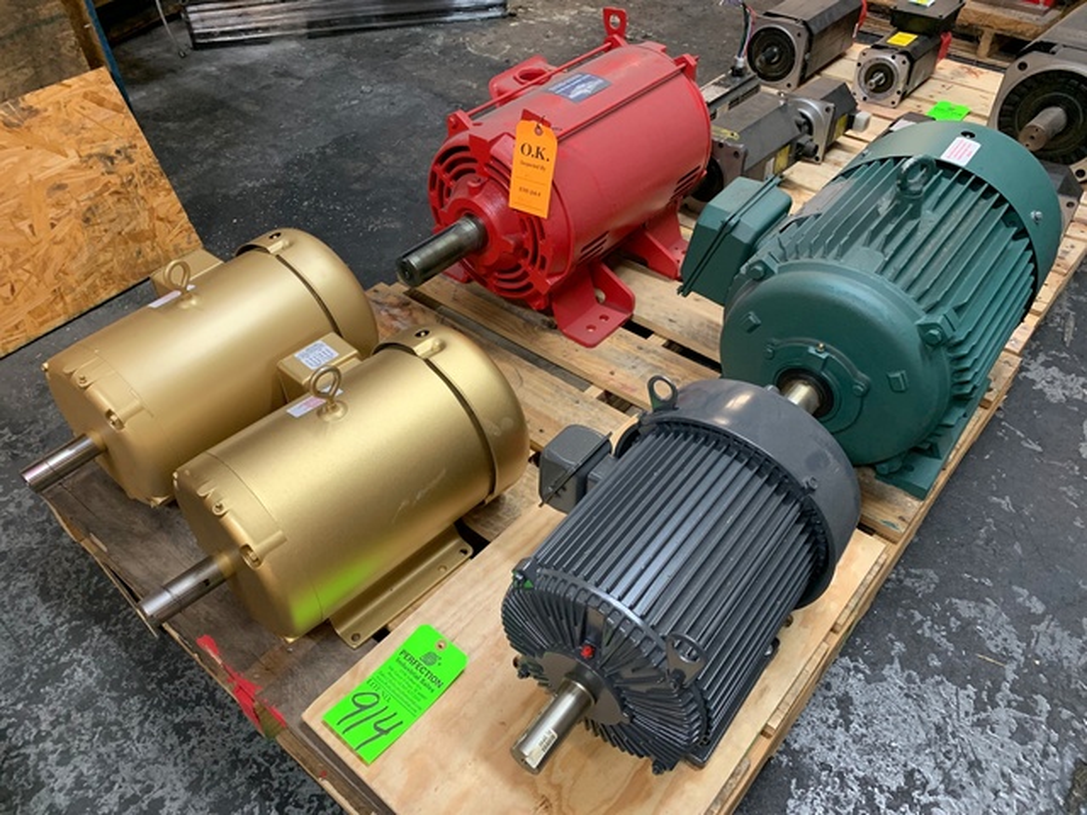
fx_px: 816
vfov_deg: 53.1
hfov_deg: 67.3
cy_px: 408
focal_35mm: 26
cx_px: 544
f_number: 1.8
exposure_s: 1/60
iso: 250
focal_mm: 4.25
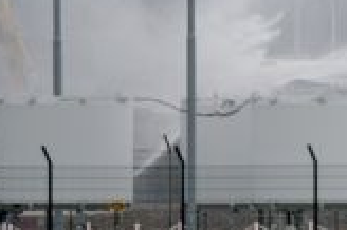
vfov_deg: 0.6
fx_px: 22580
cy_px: -14
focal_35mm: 2345
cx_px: 599
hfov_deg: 0.9
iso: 280
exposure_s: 1/3195
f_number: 2.8
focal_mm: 400
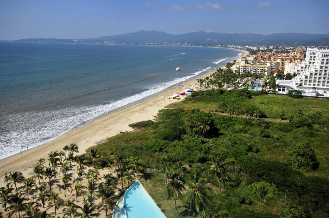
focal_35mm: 30
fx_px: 274
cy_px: 109
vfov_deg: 43.5
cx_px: 164
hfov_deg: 62.0
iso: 100
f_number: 18
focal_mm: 20
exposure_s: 1/125
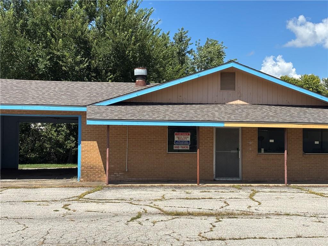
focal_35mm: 52
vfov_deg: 28.0
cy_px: 123
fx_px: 493
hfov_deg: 36.8
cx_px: 164
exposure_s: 1/2398
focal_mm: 5.96
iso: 40
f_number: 1.6
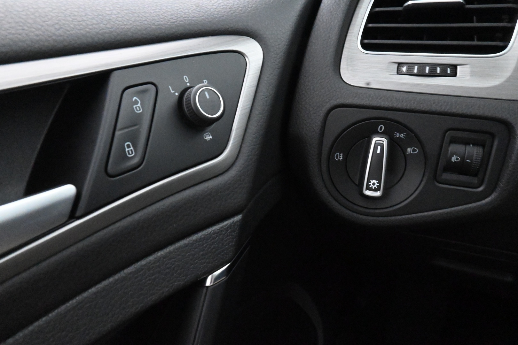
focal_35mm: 24
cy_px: 172
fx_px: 345
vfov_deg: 53.1
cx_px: 259
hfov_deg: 73.7
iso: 12800
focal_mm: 16
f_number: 13
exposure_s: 1/13
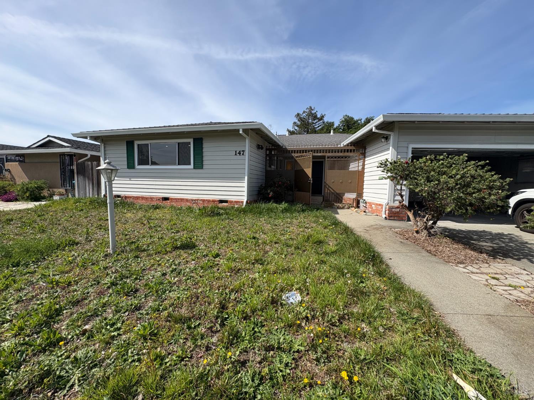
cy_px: 200
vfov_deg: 85.7
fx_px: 216
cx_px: 267
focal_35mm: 14
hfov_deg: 102.1
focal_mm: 2.22
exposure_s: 1/1449
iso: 50
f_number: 2.2
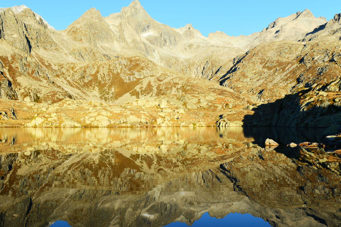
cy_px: 130
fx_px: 464
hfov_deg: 40.2
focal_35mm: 49
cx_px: 145
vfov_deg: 27.5
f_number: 4
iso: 64
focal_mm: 35
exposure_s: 1/200
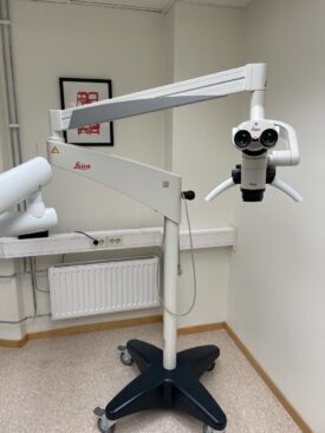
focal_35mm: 26
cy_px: 216
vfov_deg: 67.3
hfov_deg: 53.0
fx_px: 326
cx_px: 162
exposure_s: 1/100
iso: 125
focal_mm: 4.2
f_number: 1.6
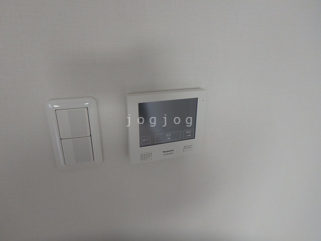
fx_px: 195
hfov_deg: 79.0
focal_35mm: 21
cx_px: 160
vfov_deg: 63.4
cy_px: 120
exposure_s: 1/30
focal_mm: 3.7
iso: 200
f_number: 3.5
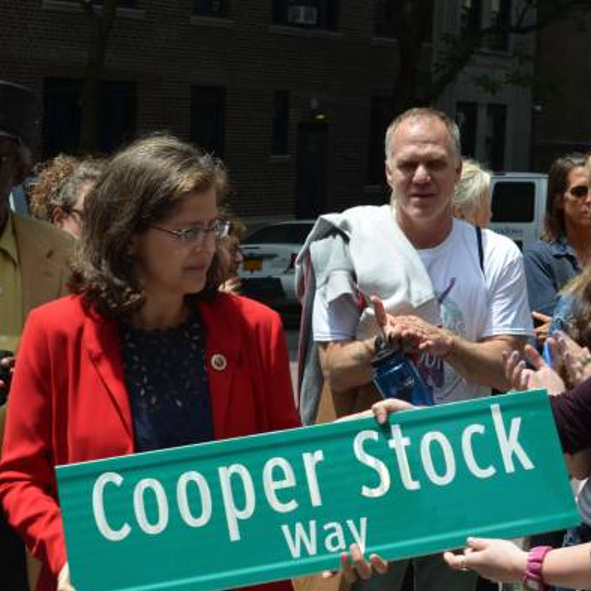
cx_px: 344
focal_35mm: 74
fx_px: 1424
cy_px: 314
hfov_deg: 23.4
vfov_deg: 23.4
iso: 125
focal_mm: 35
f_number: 8
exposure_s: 1/250
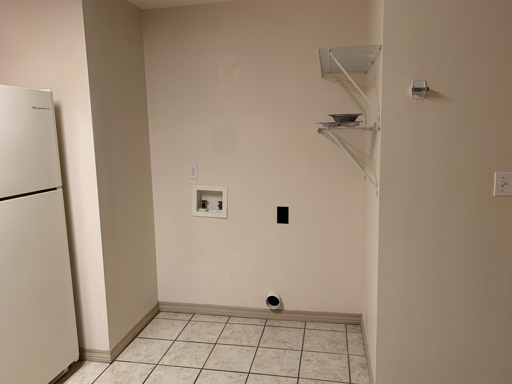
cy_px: 192
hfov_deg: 67.3
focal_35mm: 26
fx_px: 385
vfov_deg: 53.1
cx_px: 256
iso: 160
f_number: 1.8
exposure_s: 1/60
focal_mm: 4.25
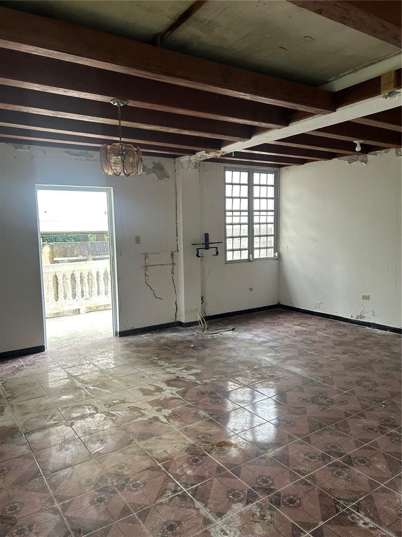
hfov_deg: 53.1
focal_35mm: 26
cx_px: 201
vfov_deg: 67.3
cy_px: 268
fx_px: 403
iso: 125
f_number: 1.5
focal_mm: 5.7
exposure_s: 1/76
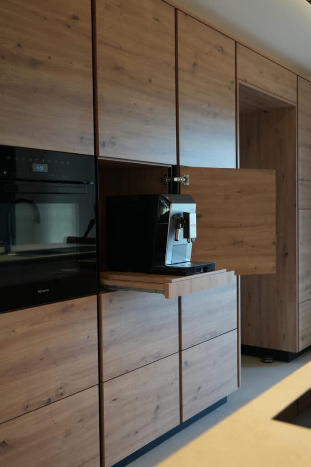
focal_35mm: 37
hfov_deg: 36.0
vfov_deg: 51.9
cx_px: 156
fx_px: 479
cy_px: 234
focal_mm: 37
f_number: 4
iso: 320
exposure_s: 1/45
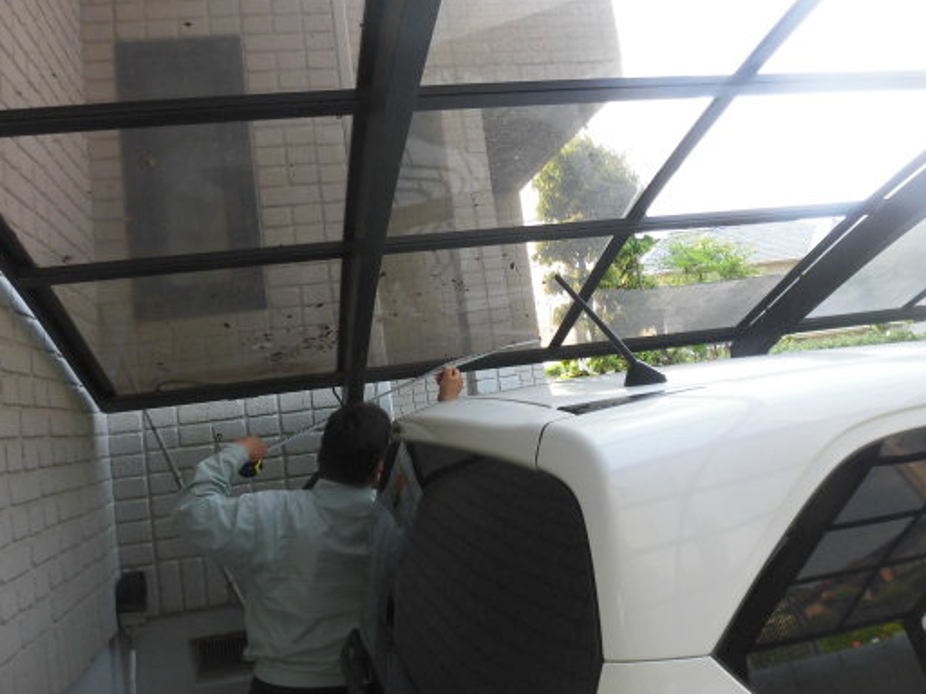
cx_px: 441
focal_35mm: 30
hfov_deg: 59.9
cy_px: 307
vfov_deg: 46.7
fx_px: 803
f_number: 3.1
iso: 100
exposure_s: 1/125
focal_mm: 4.3
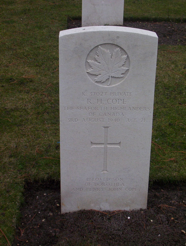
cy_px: 123
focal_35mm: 81
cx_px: 93
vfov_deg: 24.0
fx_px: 577
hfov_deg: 18.3
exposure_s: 1/260
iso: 100
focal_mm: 10.76
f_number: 3.62
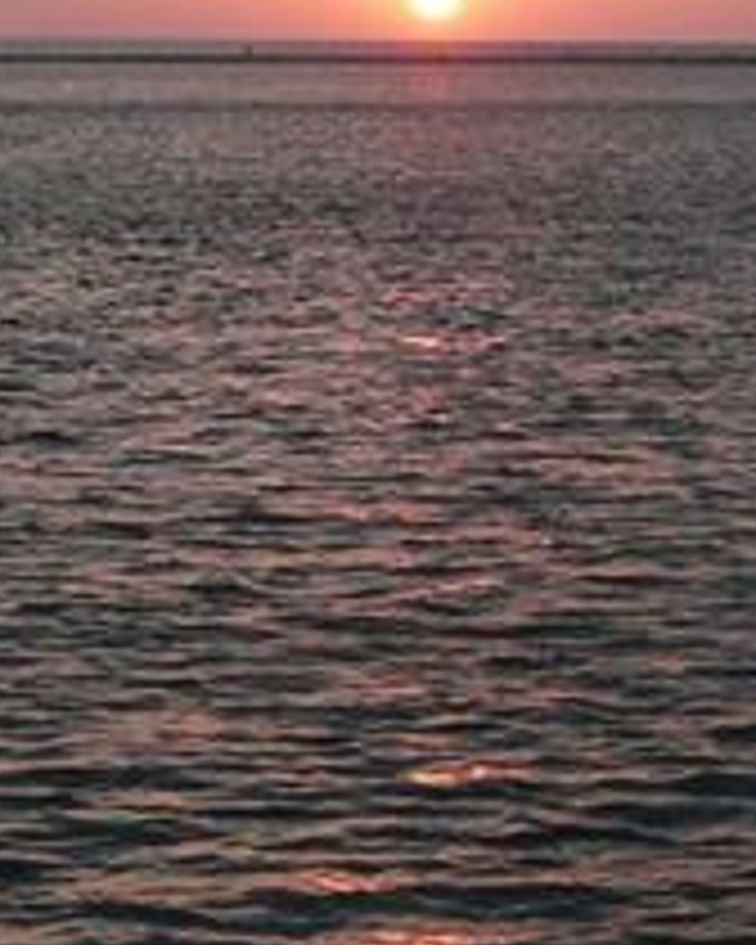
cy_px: 76
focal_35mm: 133
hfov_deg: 11.6
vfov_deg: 14.3
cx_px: 612
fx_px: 3720
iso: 100
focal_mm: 4.6
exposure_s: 1/160
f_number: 3.3
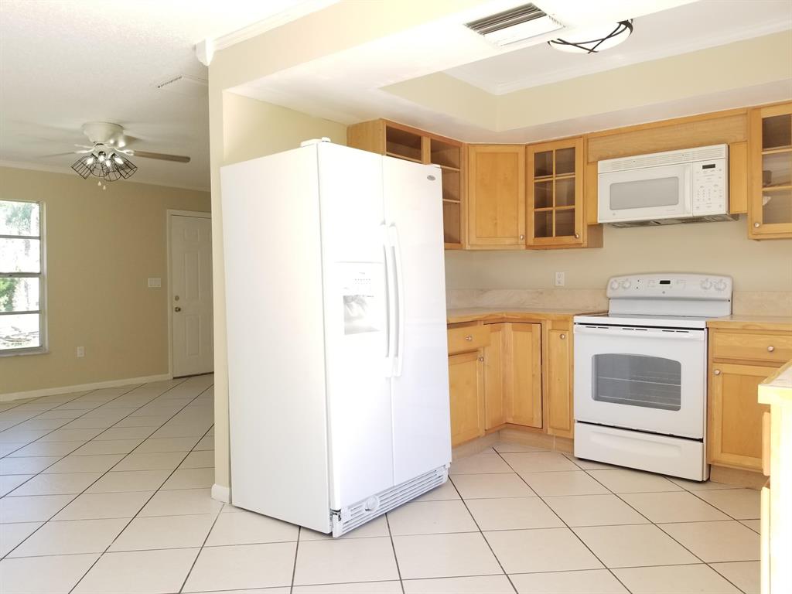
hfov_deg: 67.3
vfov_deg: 53.1
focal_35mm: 26
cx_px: 396
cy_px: 297
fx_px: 595
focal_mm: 4.25
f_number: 1.7
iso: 50
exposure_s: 1/125
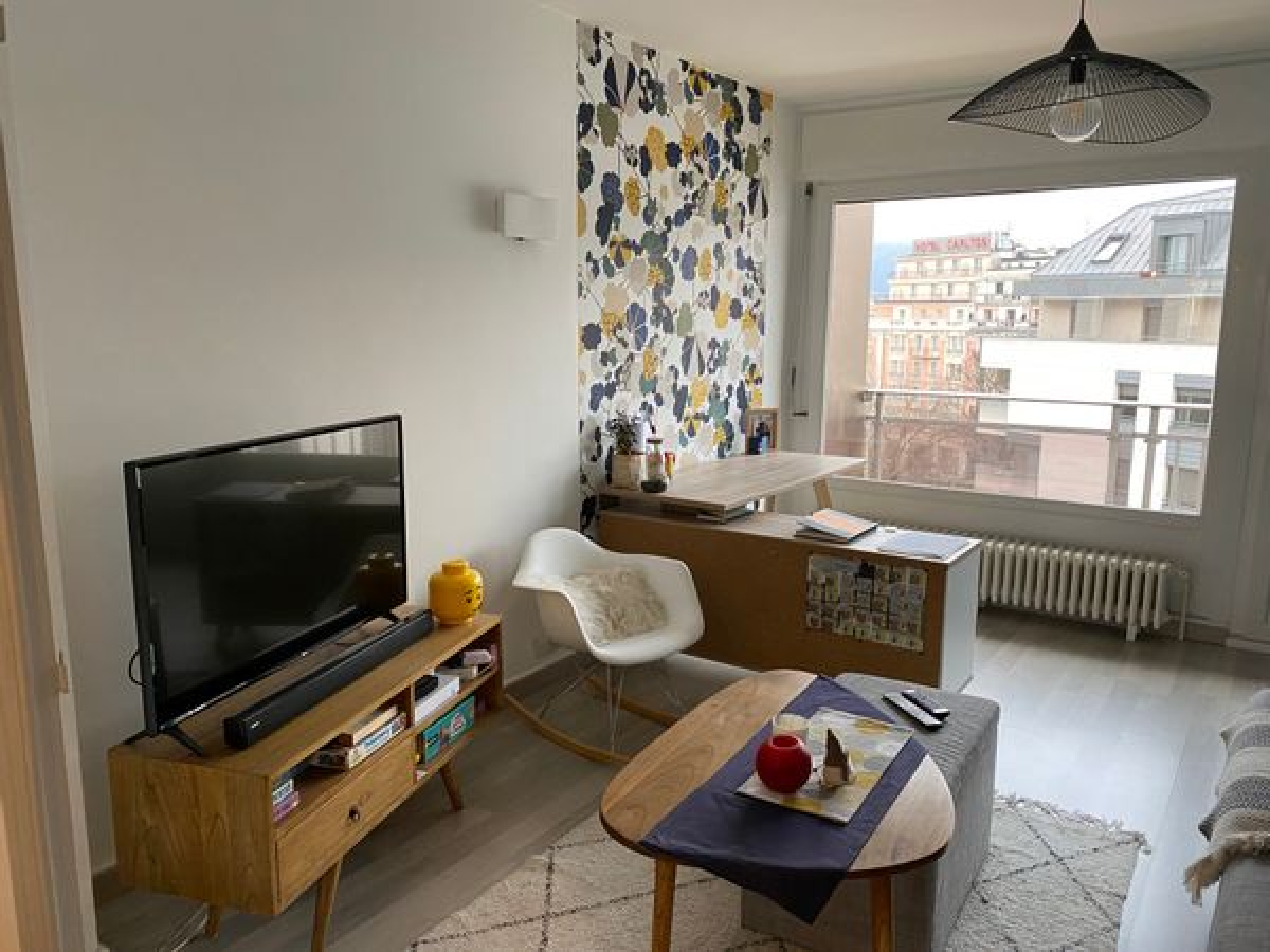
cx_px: 635
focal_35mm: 26
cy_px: 476
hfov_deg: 67.3
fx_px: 954
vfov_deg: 53.1
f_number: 1.8
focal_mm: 4.25
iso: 125
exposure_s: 1/64
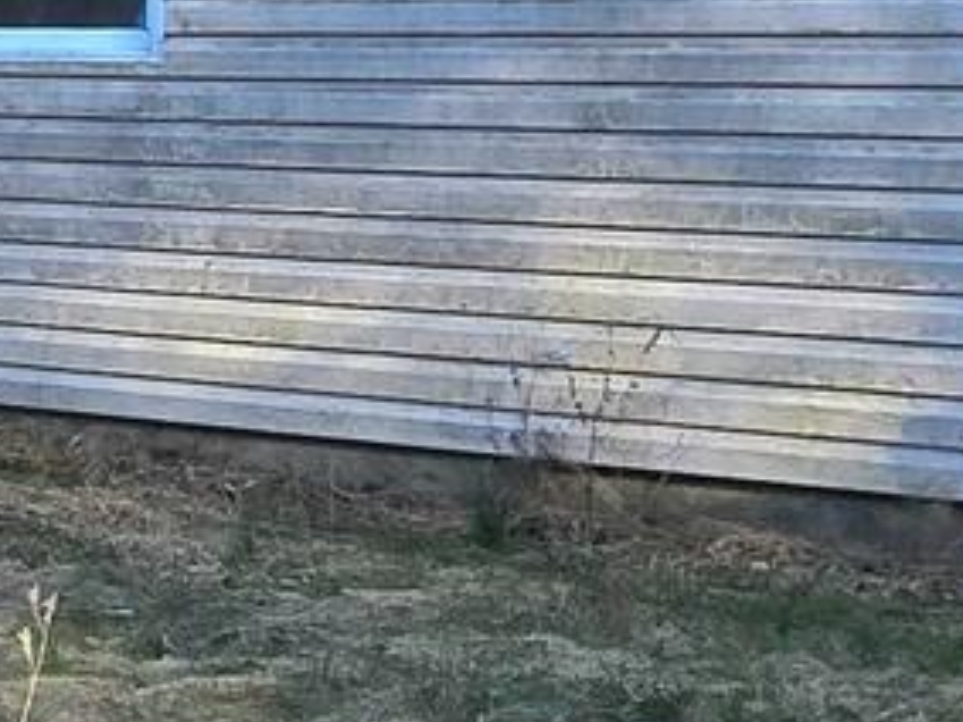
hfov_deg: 14.3
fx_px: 2614
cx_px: -1331
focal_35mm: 94
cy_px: 106
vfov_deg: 15.6
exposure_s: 1/769
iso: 50
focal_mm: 2.2
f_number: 2.2
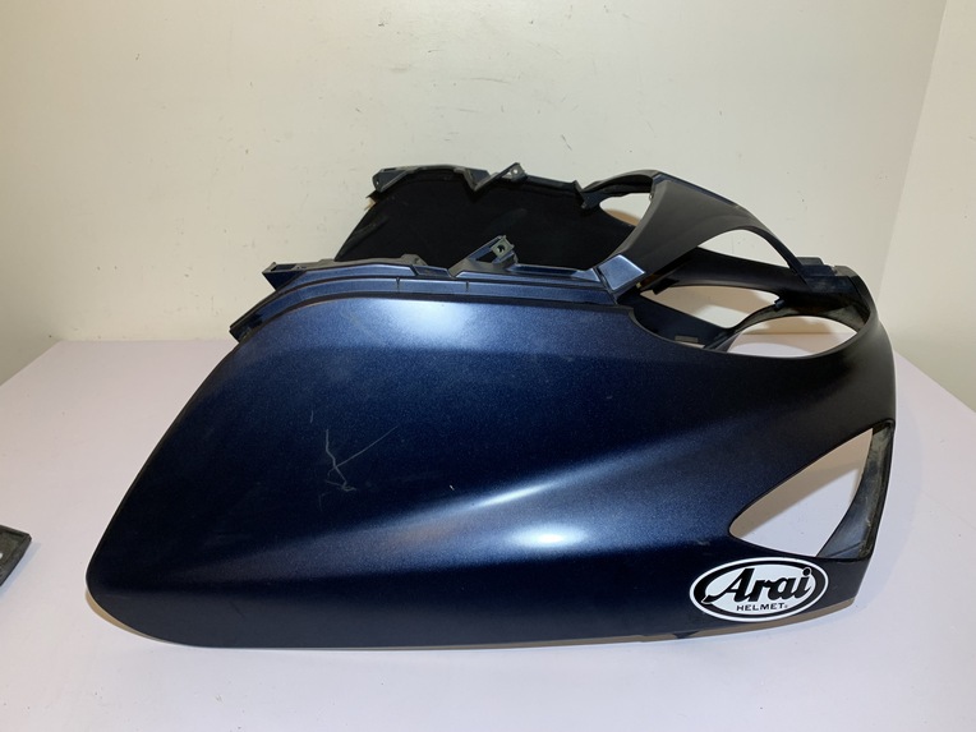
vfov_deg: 53.1
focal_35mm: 26
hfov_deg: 67.3
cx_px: 488
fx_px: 733
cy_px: 366
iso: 64
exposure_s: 1/50
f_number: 1.8
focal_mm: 4.25
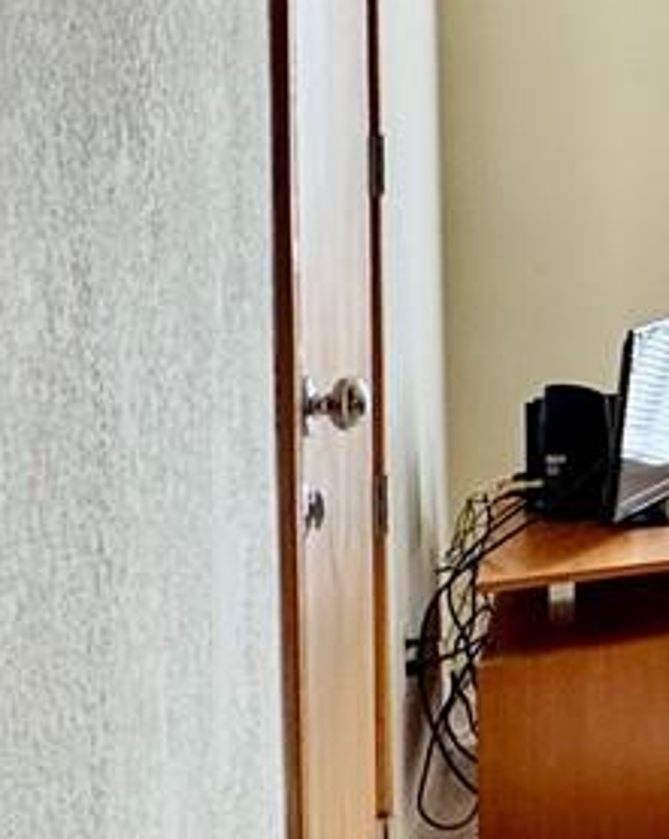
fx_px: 1958
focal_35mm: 79
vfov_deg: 23.3
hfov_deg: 12.8
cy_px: 39
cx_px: 1762
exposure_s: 1/135
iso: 40
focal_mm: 2.22
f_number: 2.2
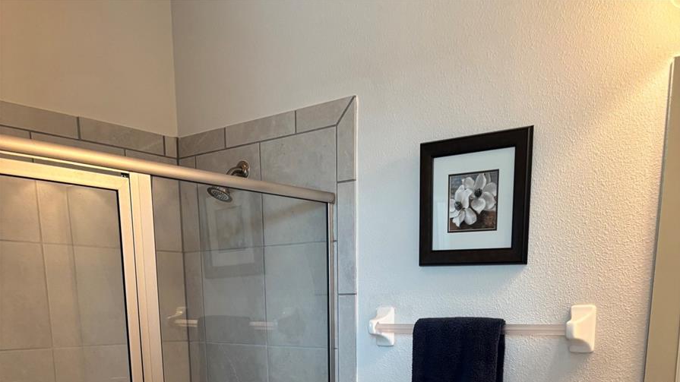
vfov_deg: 27.5
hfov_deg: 52.8
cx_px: 341
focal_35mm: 38
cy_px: 454
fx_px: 685
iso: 160
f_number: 1.6
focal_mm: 5.96
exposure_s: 1/60
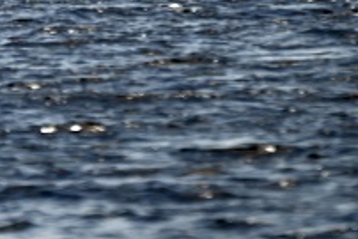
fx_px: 13096
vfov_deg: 1.0
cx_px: -74
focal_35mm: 1316
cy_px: -163
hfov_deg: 1.6
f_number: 6.3
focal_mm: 280
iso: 100
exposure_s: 1/1250
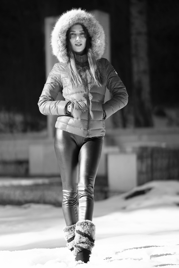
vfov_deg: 23.9
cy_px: 134
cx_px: 90
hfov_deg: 16.1
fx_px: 634
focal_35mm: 85
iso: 200
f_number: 1.4
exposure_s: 1/5000
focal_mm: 85
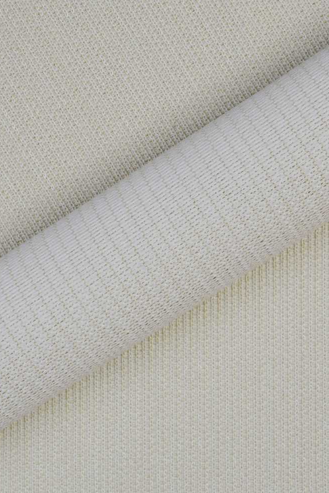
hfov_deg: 12.6
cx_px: 192
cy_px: 247
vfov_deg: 18.8
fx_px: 1495
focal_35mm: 109
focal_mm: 48
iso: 200
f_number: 18
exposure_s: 1/30
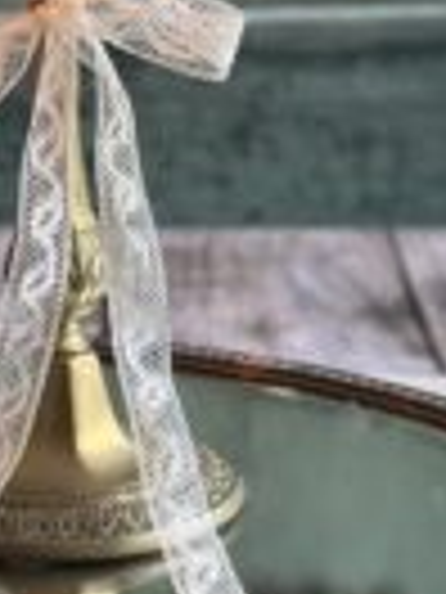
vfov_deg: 13.6
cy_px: 126
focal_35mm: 145
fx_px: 2491
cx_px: 54
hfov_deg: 10.2
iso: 400
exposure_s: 1/58
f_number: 1.78
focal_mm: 6.86
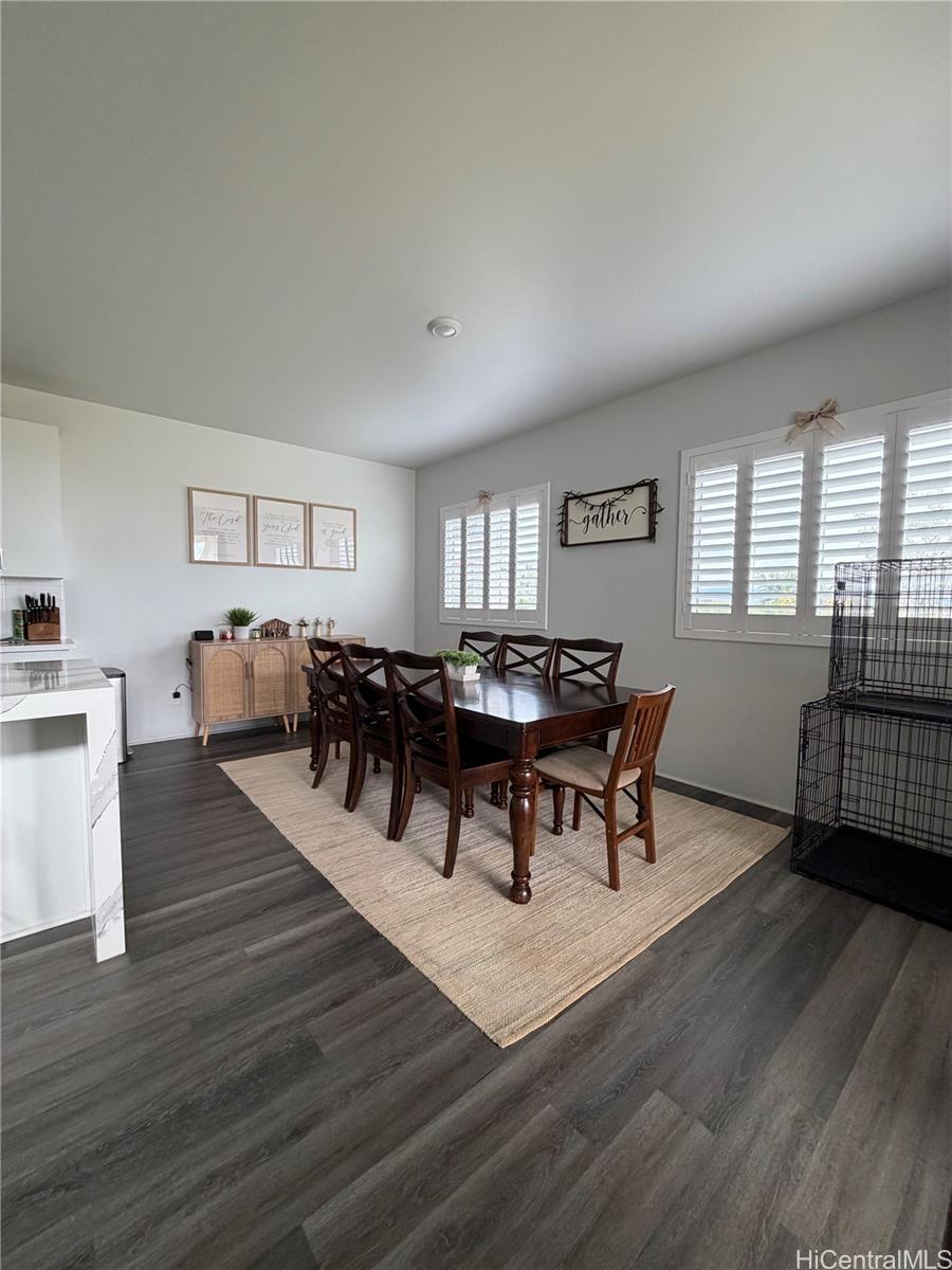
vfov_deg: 102.1
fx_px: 513
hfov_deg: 85.7
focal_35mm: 14
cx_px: 476
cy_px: 635
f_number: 2.2
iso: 200
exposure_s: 1/121
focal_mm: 2.22
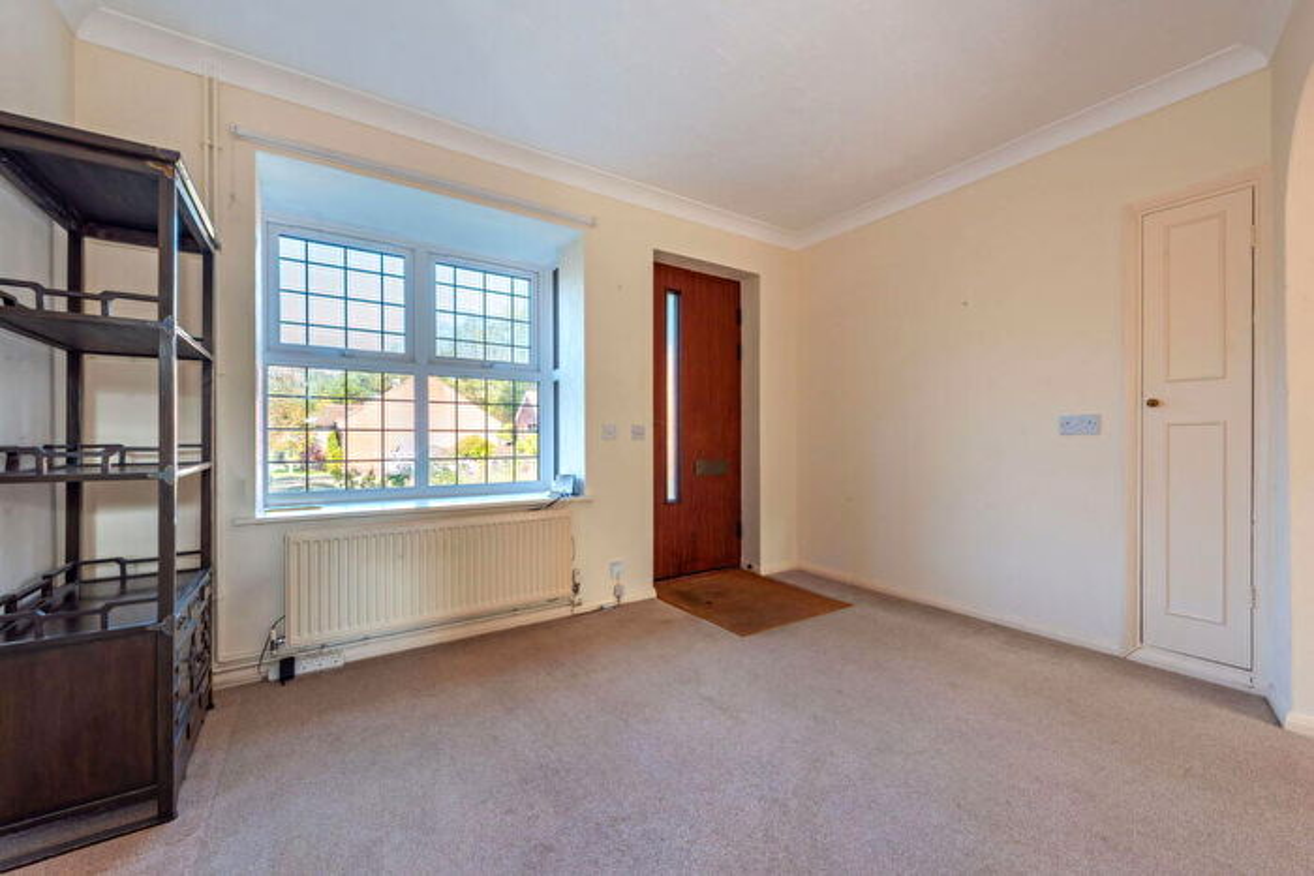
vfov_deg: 81.2
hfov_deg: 104.2
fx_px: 511
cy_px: 438
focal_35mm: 14
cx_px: 657
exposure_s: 1/8
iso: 100
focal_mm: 14
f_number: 13
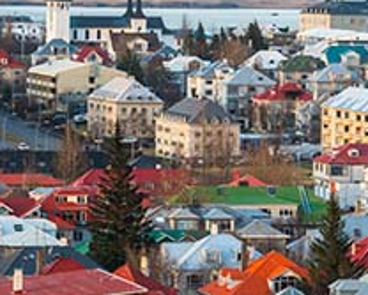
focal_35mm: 365
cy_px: 9
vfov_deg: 4.2
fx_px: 3981
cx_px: 288
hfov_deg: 5.3
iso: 250
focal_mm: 135
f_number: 8
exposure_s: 1/100
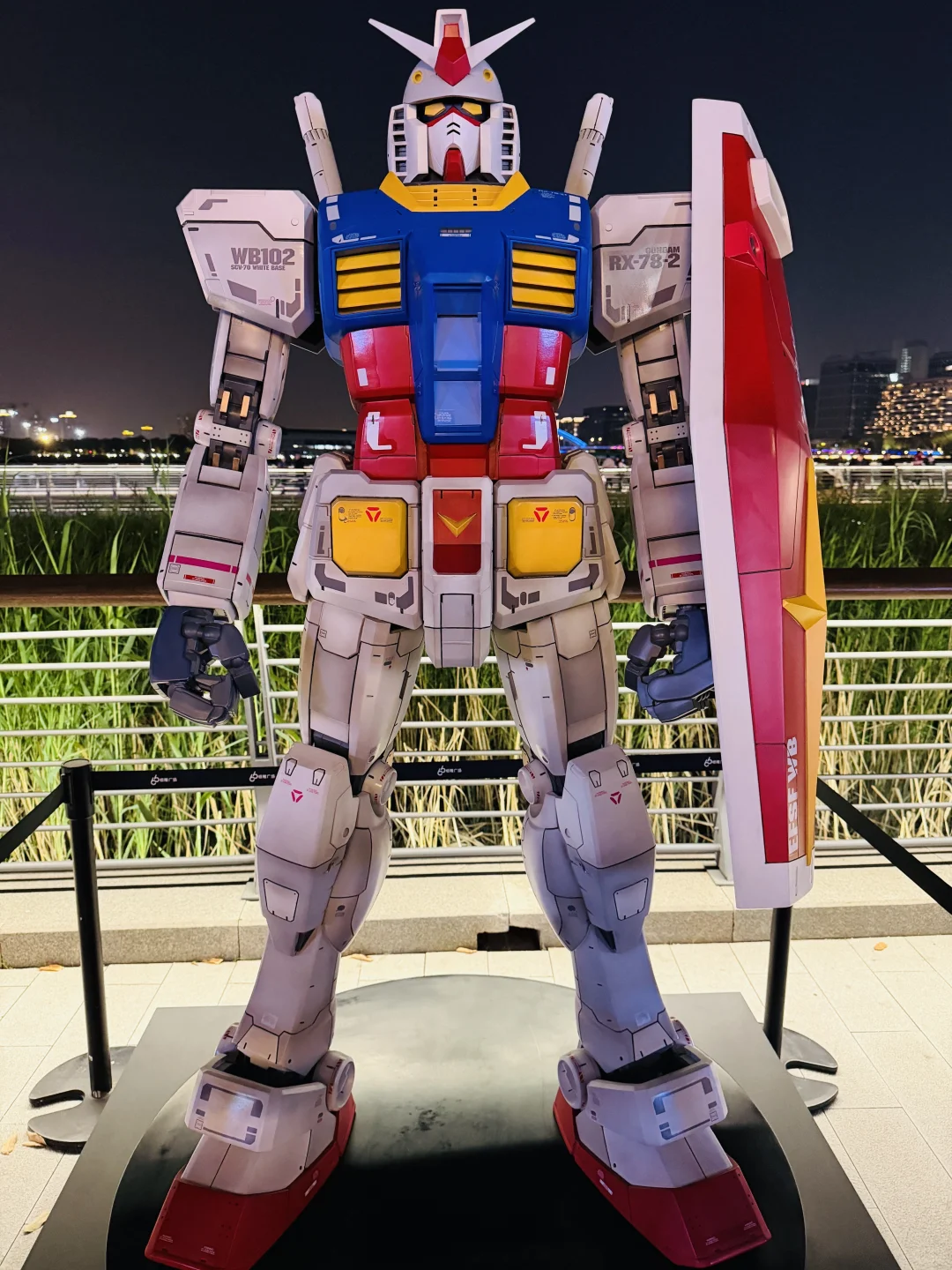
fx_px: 880
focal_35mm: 24
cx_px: 476
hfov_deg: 56.8
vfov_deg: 71.6
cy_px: 635
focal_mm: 6.76
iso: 640
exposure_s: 1/33
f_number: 1.78
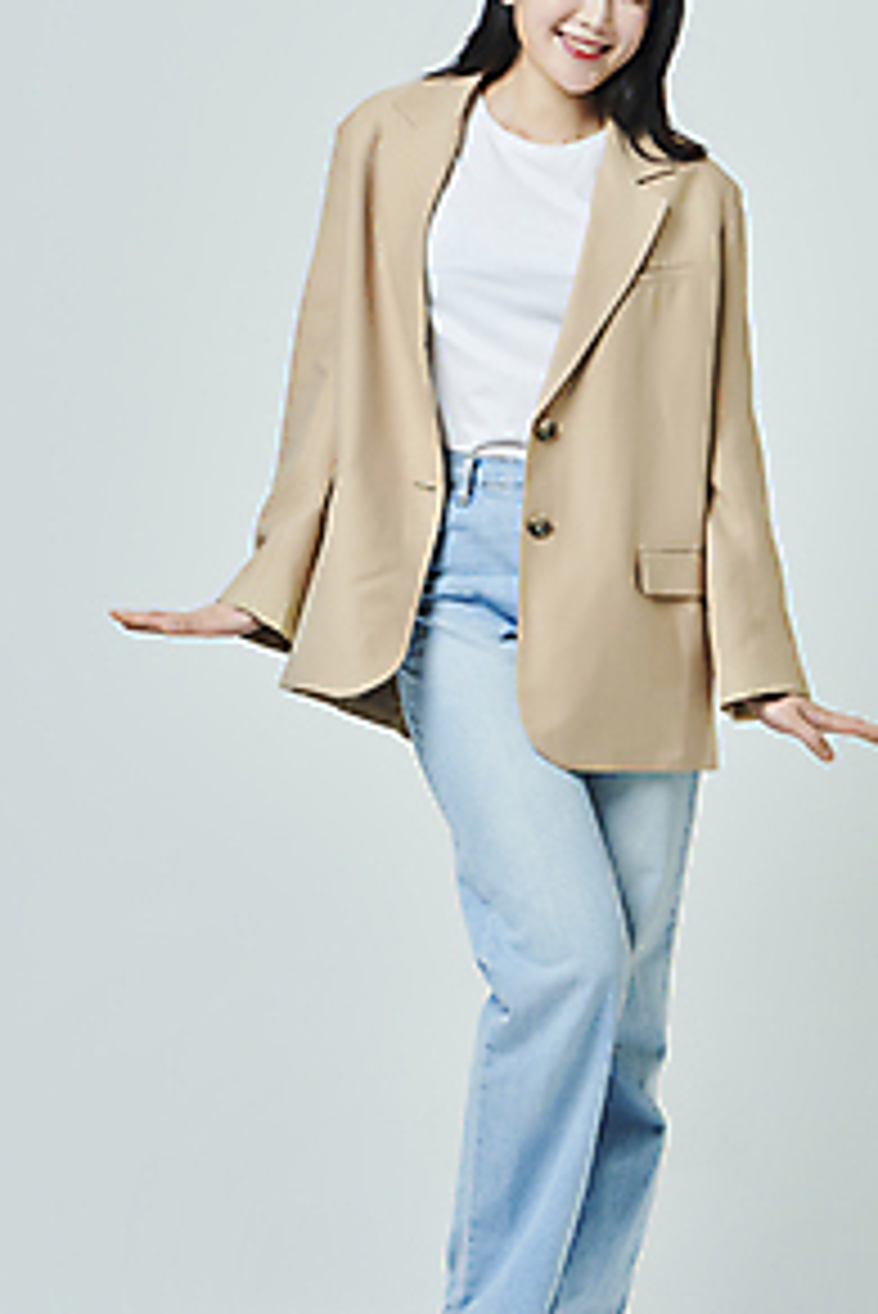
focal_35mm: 96
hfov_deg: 14.3
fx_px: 3508
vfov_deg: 21.2
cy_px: 662
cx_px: 507
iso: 100
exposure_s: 1/125
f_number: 11
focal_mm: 70
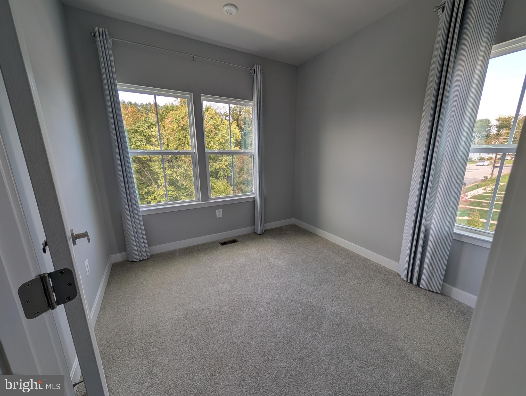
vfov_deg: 94.6
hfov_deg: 110.5
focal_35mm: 12
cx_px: 263
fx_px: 183
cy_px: 198
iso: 46
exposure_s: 1/218
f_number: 1.7
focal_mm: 2.02
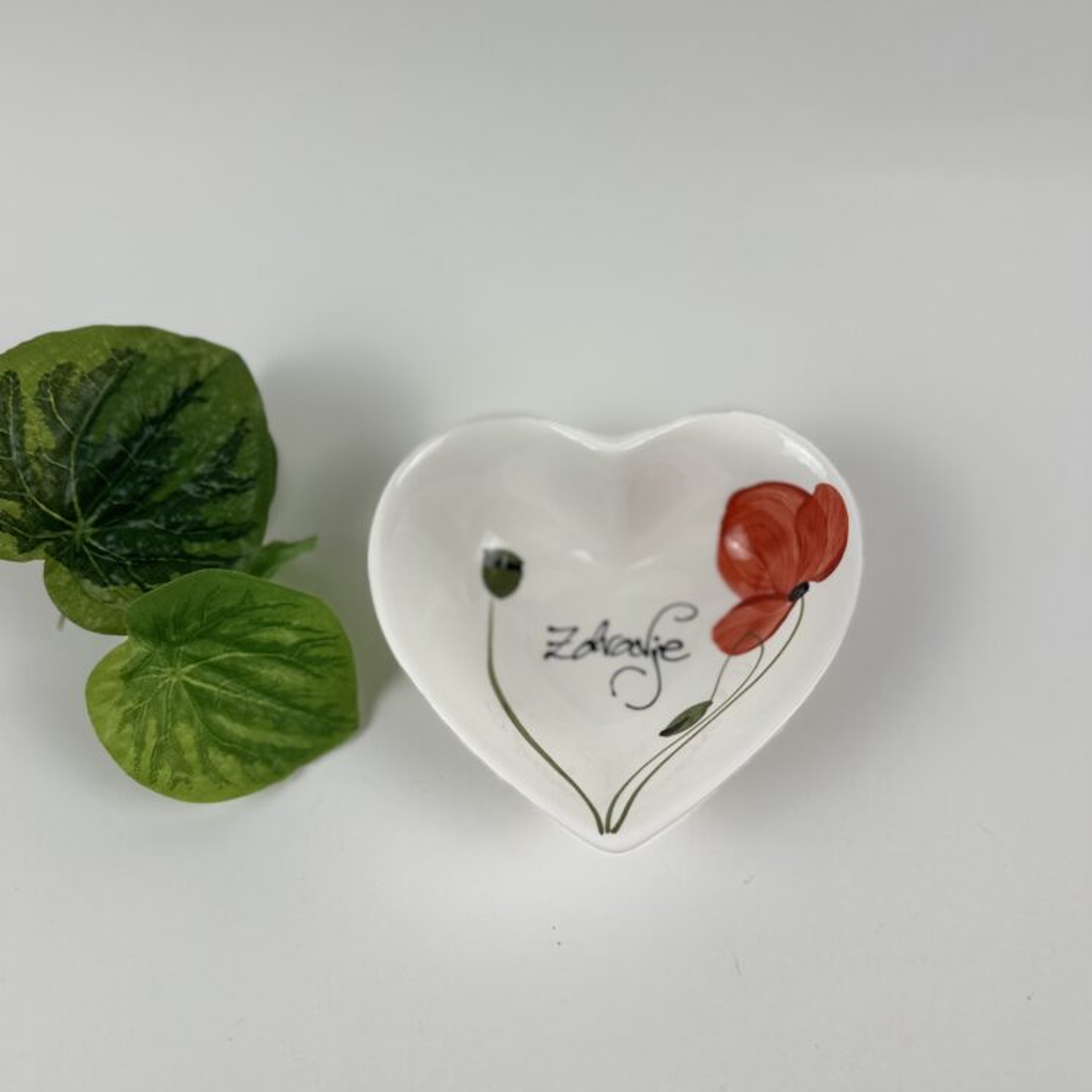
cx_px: 537
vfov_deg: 55.6
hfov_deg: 55.6
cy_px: 535
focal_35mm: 29
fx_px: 1035
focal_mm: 6.86
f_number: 1.78
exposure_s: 1/279
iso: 80
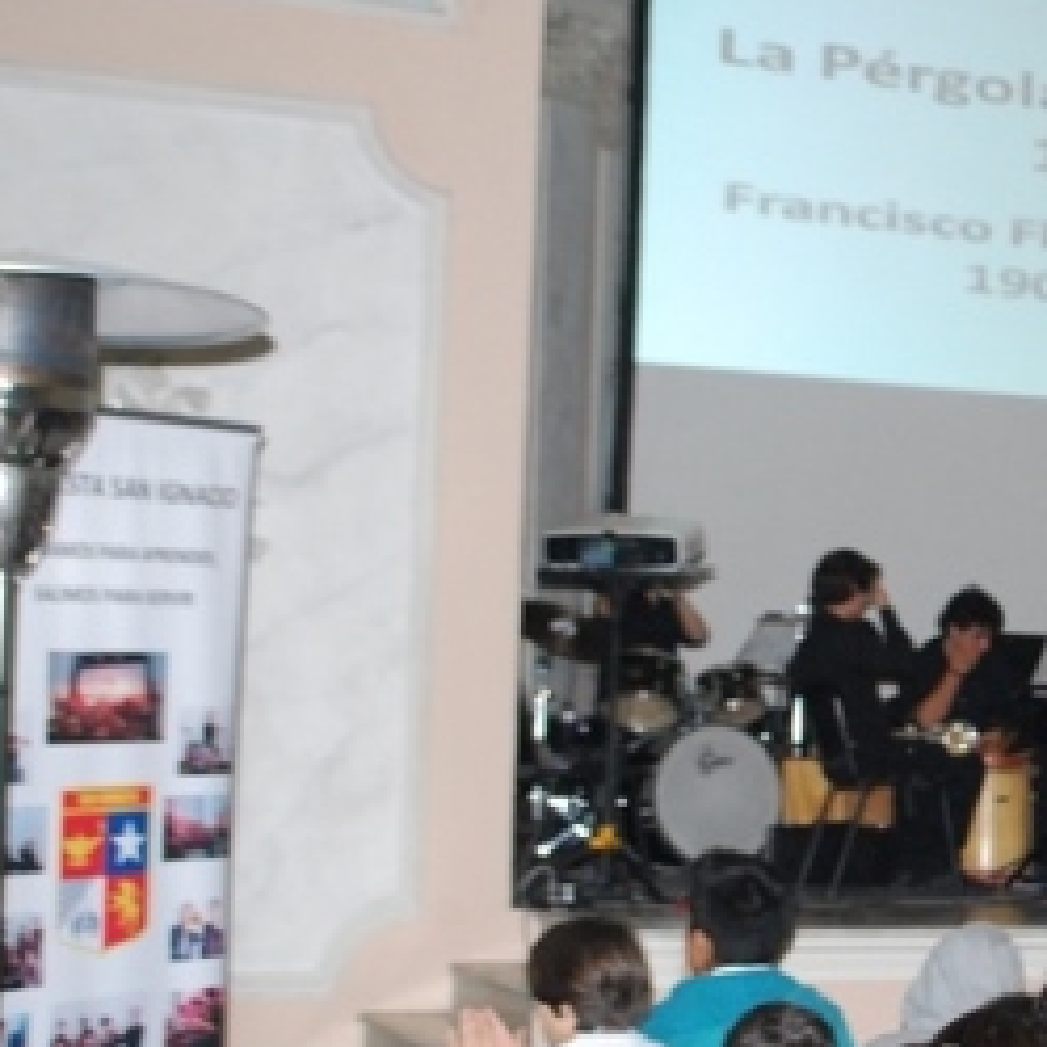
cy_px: 563
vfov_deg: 22.5
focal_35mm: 77
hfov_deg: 21.3
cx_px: 1154
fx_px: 2635
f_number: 4.2
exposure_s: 1/60
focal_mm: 24
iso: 1250
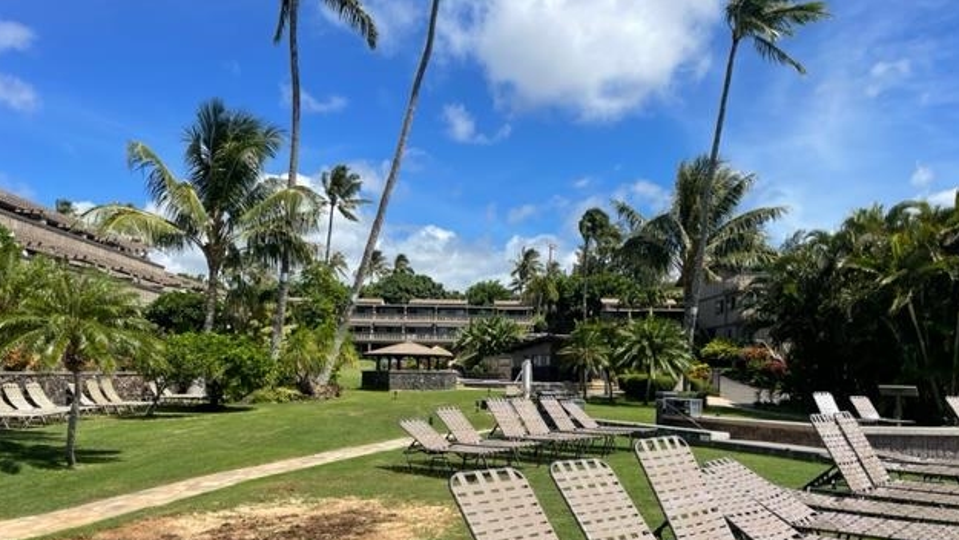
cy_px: 367
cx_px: 486
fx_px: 738
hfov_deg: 66.0
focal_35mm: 29
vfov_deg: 39.7
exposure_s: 1/3509
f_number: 1.6
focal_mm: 4.2
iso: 32
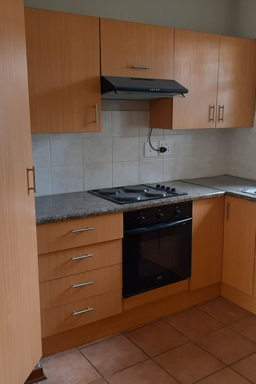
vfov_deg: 50.7
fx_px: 405
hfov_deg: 34.9
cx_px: 151
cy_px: 194
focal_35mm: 38
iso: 64
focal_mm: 3.93
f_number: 1.7
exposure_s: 1/50
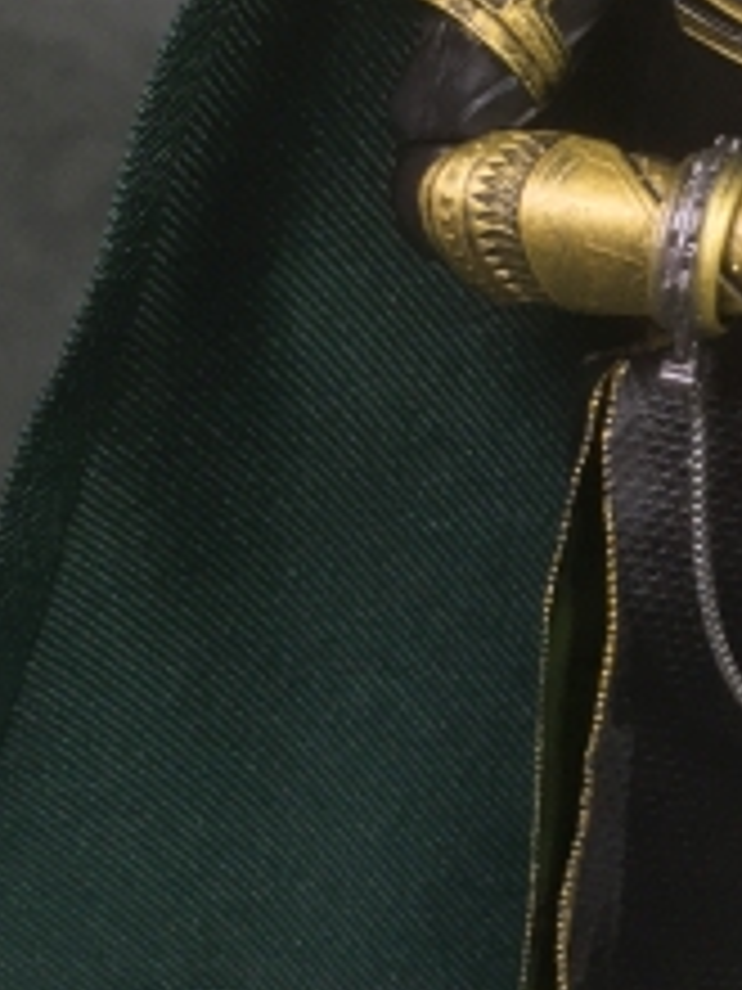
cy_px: 284
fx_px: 2258
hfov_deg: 17.9
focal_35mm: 79
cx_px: 854
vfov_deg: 24.5
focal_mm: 4.15
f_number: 2.2
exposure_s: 1/30
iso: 125
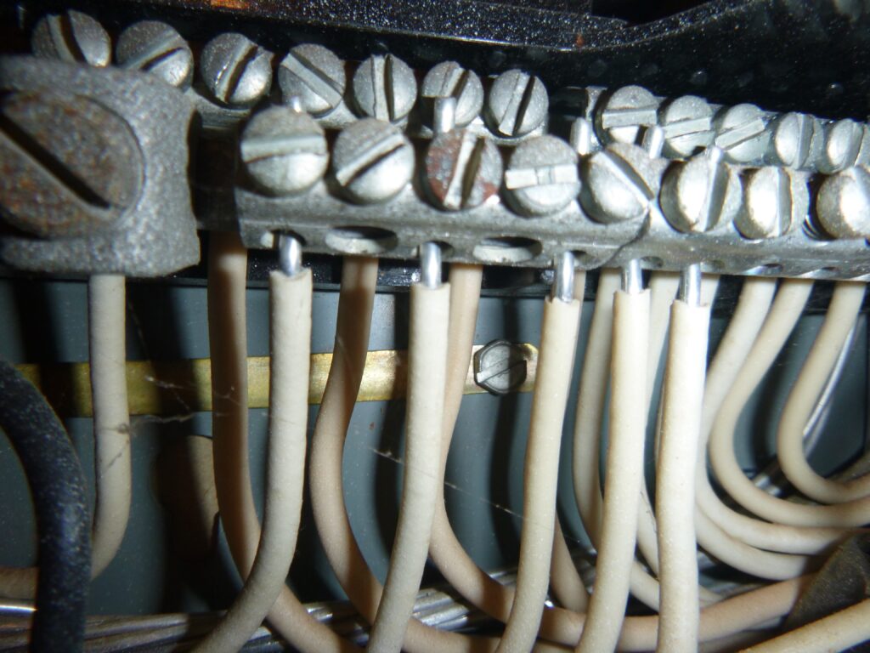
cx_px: 435
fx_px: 628
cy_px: 326
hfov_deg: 69.4
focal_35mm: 25
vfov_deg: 54.9
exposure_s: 1/60
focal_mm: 4.5
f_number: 3.9
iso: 100
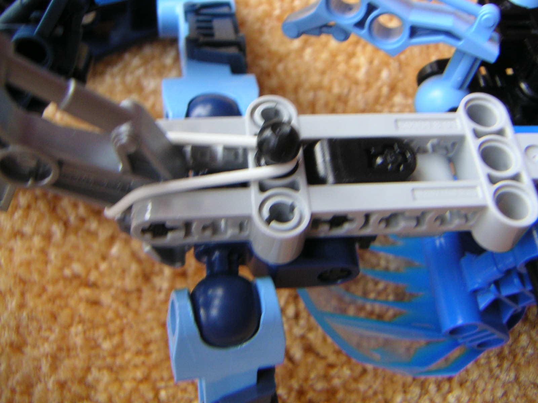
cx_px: 269
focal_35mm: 39
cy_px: 202
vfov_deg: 36.8
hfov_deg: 47.9
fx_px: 606
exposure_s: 1/45
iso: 125
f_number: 2.9
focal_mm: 5.1
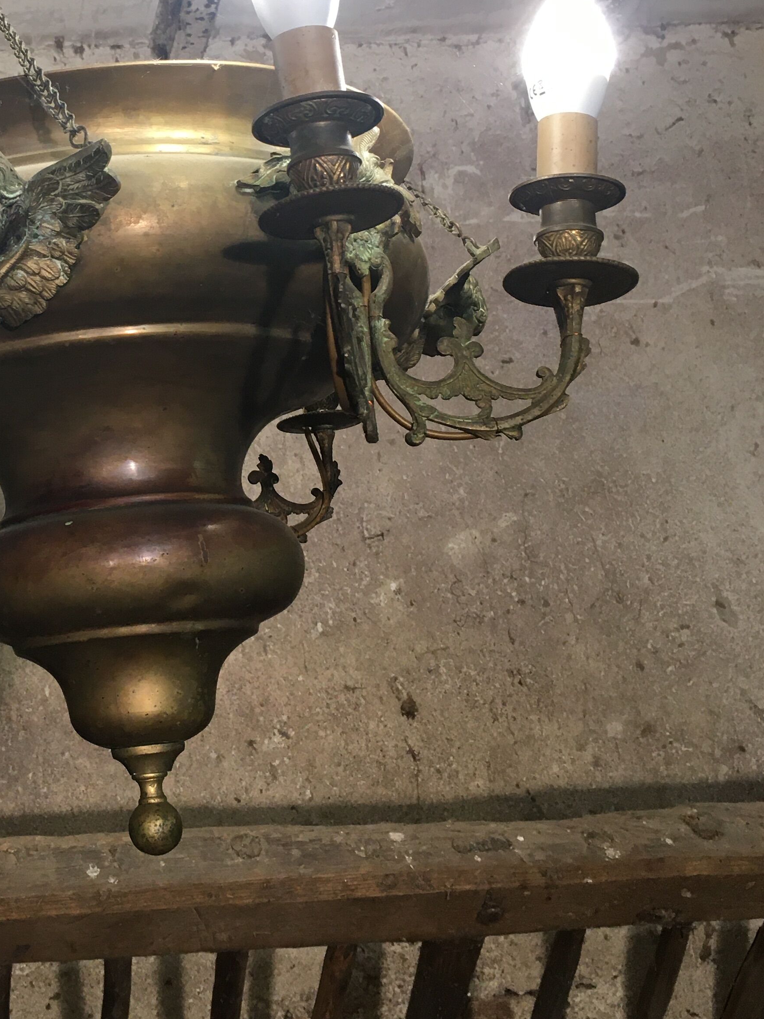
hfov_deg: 28.3
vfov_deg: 37.5
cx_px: 120
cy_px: 297
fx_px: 1472
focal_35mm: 50
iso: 50
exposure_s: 1/33
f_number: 2.2
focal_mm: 4.15
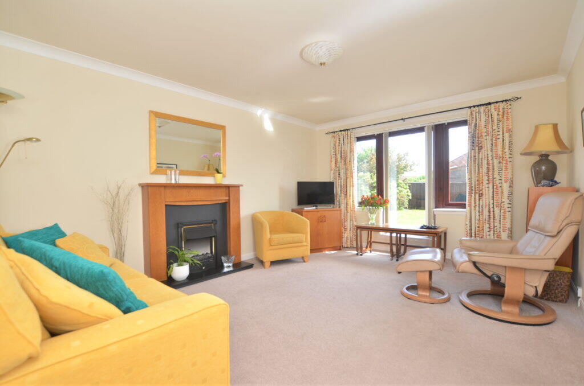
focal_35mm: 15
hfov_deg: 100.5
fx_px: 243
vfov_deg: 77.1
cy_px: 193
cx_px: 292
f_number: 5
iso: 200
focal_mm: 10
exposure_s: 1/100
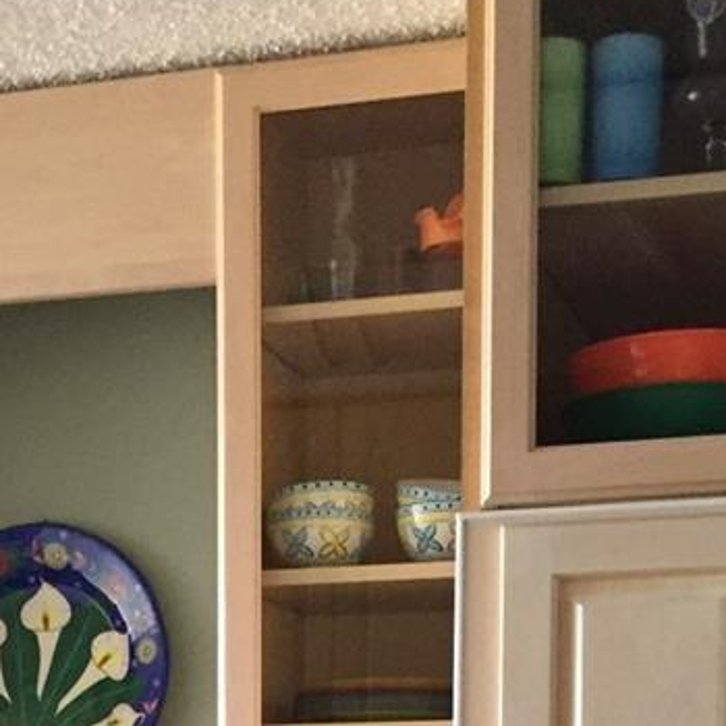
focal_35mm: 88
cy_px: 1050
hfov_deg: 19.7
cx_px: 303
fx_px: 2088
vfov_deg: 17.9
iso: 250
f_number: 2.2
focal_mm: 4.15
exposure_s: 1/17
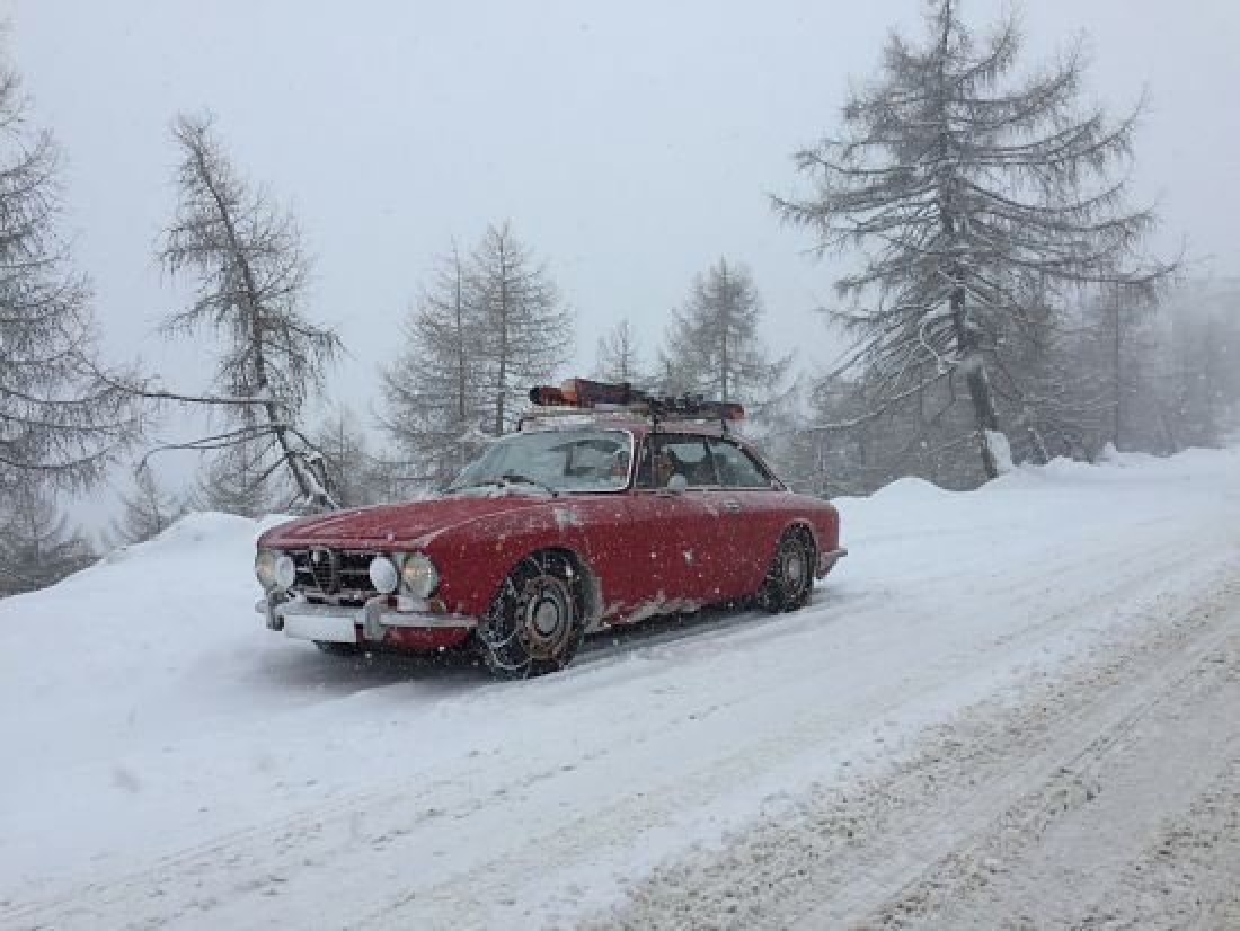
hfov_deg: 61.6
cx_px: 620
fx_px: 1039
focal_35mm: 29
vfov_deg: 48.3
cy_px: 466
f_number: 2.2
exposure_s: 1/1068
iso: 32
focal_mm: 4.15
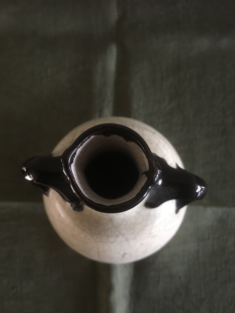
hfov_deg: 48.2
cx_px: 118
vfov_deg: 61.7
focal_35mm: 29
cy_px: 156
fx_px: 262
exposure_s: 1/17
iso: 125
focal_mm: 4.15
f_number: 2.2
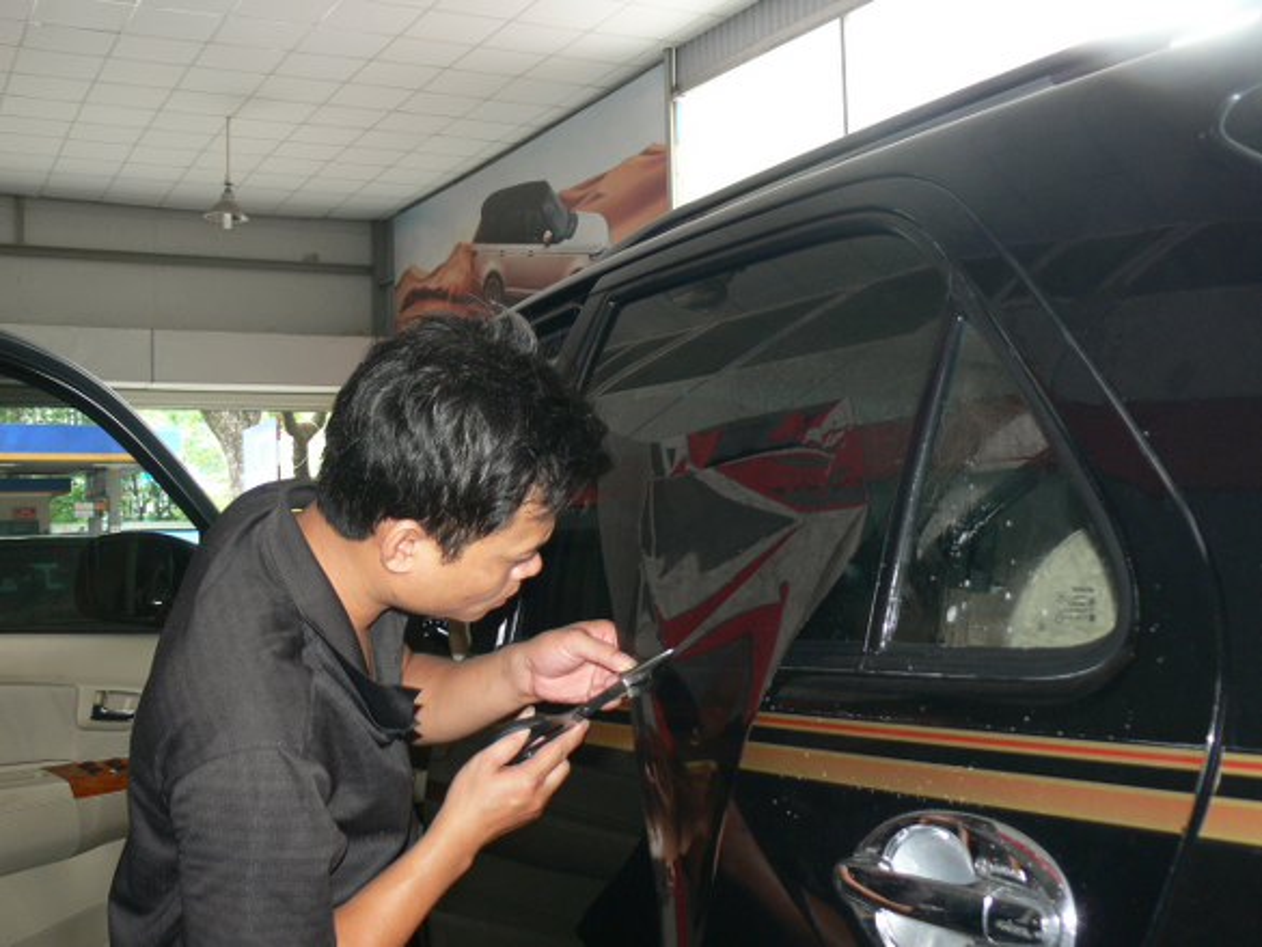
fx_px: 1422
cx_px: 631
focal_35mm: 39
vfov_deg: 36.8
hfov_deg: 47.9
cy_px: 474
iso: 100
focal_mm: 8
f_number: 2.8
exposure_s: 1/30
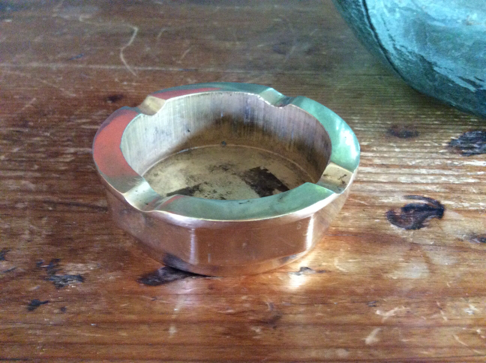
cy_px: 182
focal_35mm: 32
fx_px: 449
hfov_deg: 56.9
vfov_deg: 44.1
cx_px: 243
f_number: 2.4
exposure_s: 1/17
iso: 320
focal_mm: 3.3
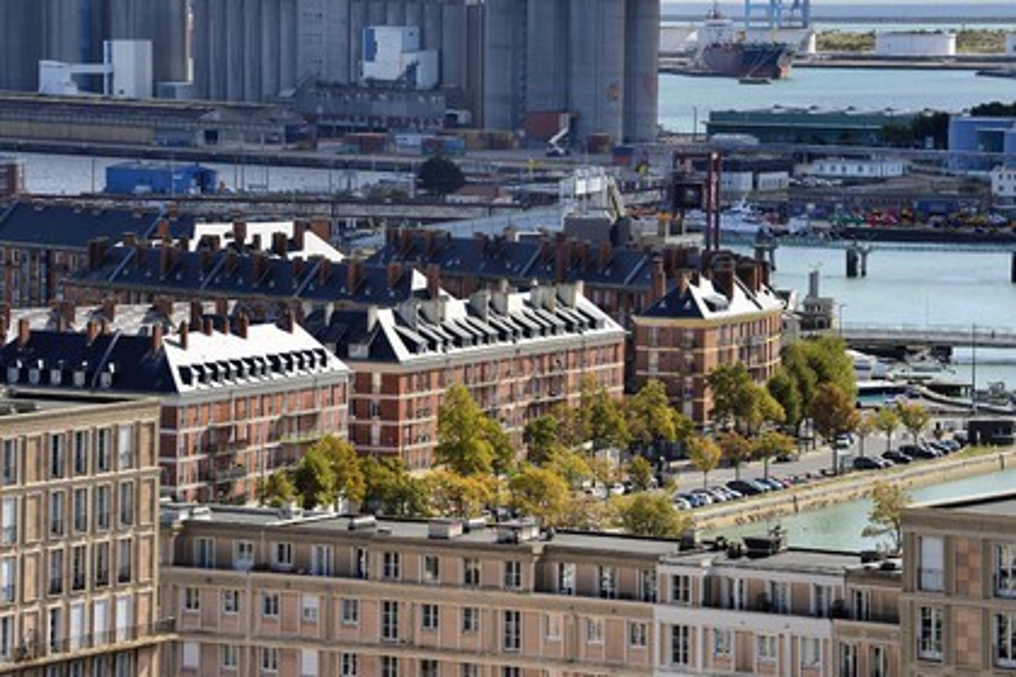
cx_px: 508
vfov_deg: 6.9
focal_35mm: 200
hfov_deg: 10.3
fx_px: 5644
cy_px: 338
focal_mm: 200
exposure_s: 1/320
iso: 200
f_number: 10
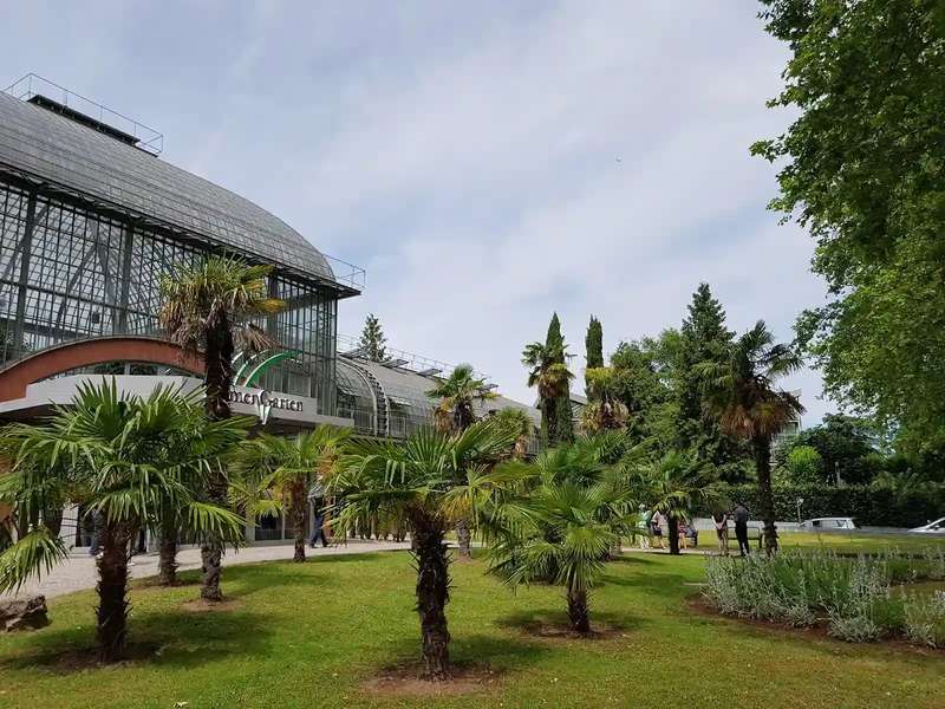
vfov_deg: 53.1
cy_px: 354
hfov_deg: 67.3
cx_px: 472
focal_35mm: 26
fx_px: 710
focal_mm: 4.2
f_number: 1.7
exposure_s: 1/2904
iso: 50
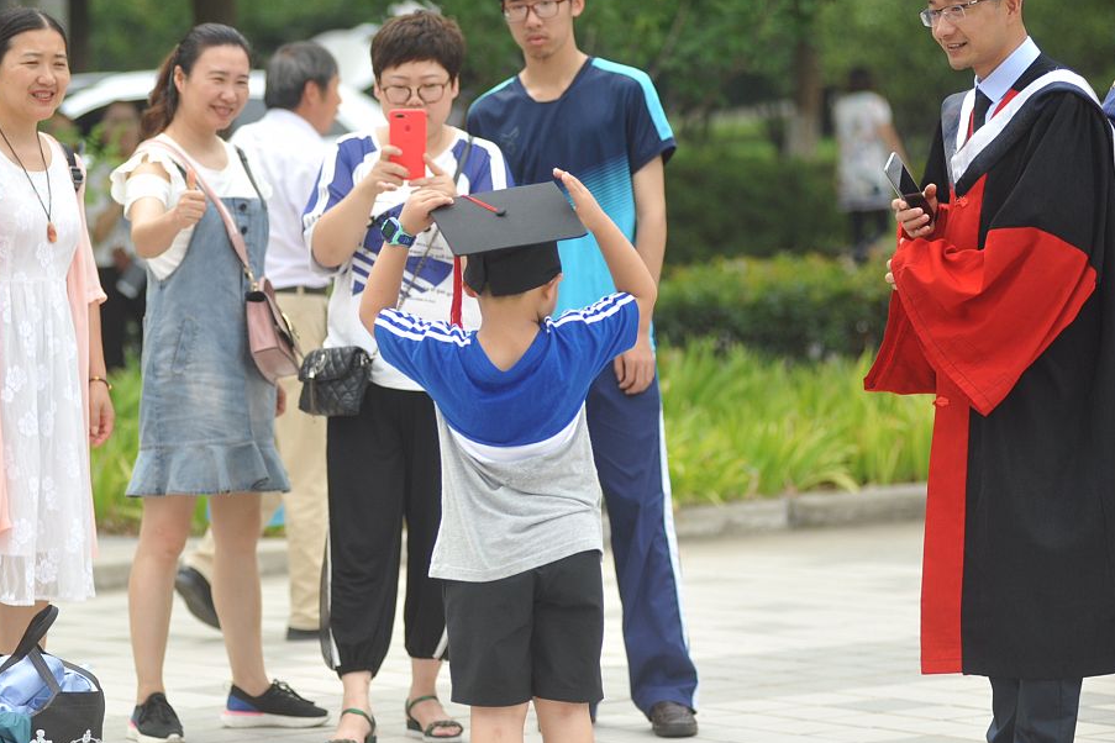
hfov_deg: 12.4
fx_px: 5141
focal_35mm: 166
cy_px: 380
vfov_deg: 8.3
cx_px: 412
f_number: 3.2
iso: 800
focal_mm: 125
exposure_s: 1/3200
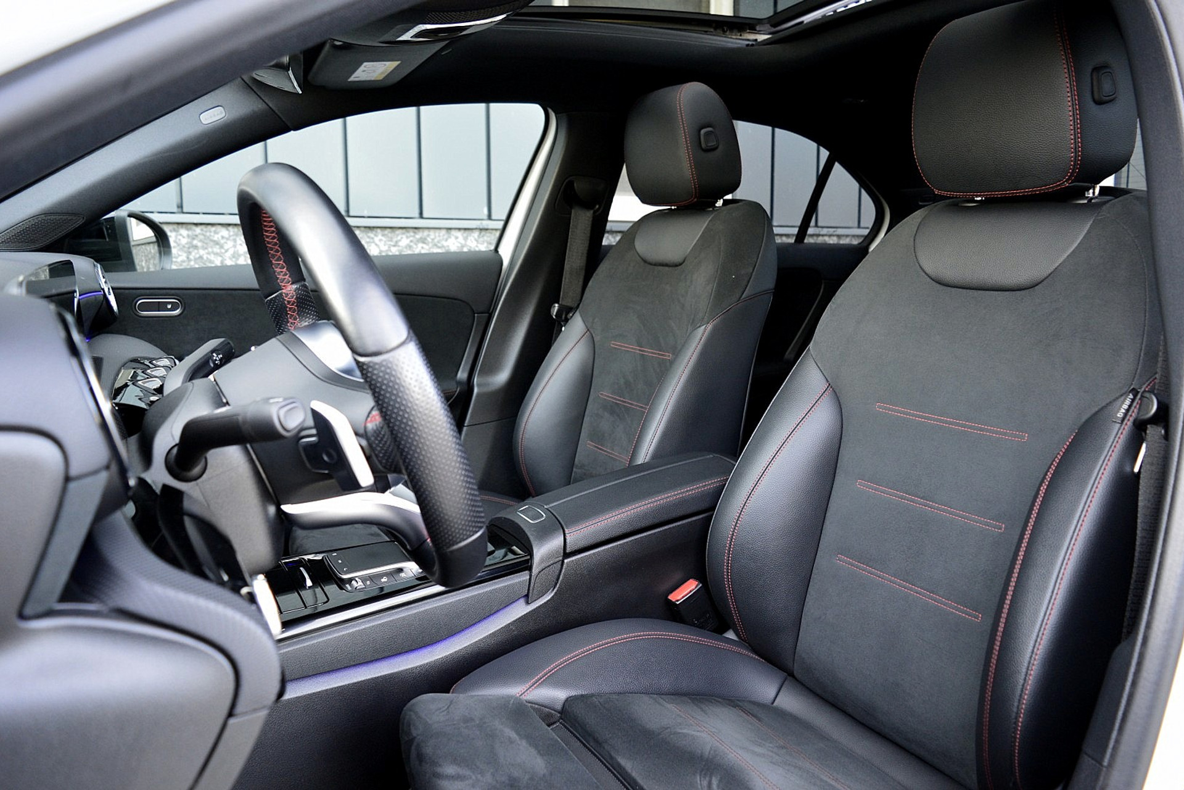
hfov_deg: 67.4
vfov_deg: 47.9
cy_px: 395
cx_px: 592
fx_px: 888
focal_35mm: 27
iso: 800
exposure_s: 1/60
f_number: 4
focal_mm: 18
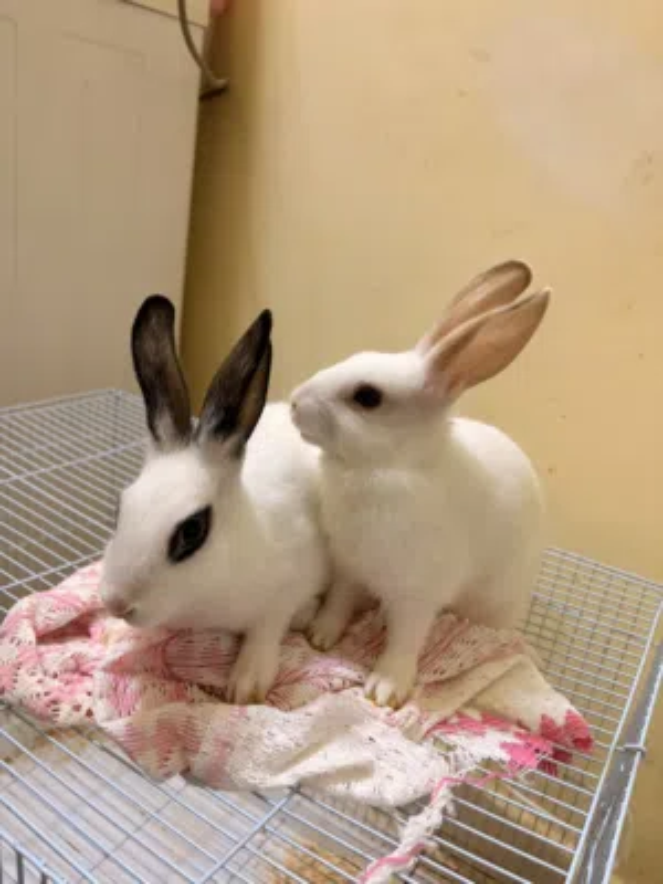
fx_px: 664
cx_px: 332
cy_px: 442
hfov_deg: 53.1
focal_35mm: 26
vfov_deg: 67.3
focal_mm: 5.96
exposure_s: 1/33
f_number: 1.6
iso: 400
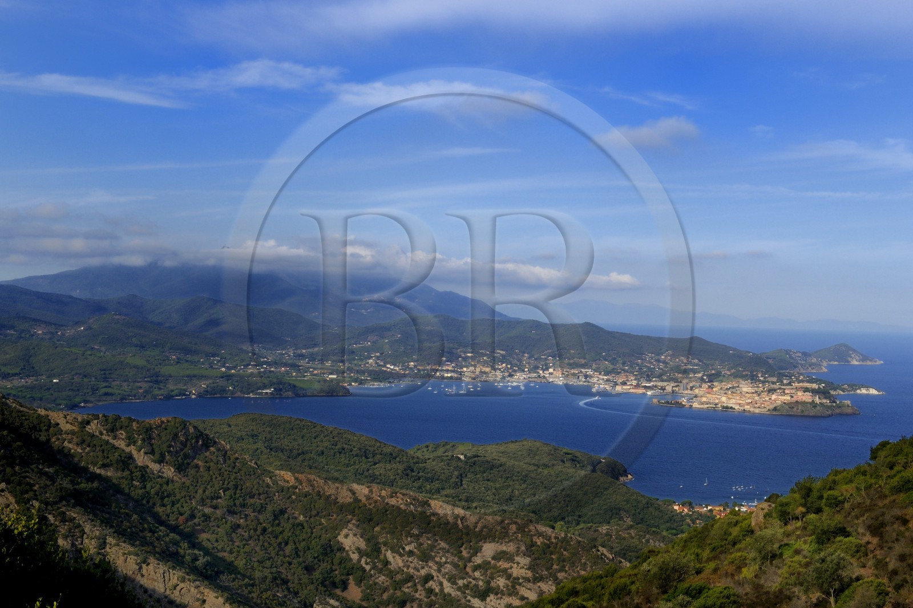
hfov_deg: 38.2
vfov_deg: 26.0
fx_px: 1318
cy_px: 304
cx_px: 456
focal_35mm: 52
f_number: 22
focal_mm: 52
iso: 200
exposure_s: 1/125
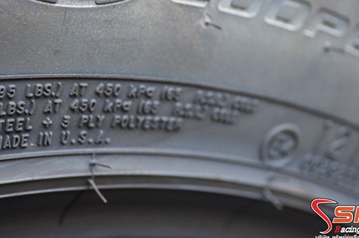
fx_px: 797
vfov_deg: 17.0
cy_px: 73
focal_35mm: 80
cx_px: 149
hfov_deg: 25.4
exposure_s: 1/60
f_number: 5
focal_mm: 36
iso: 1400
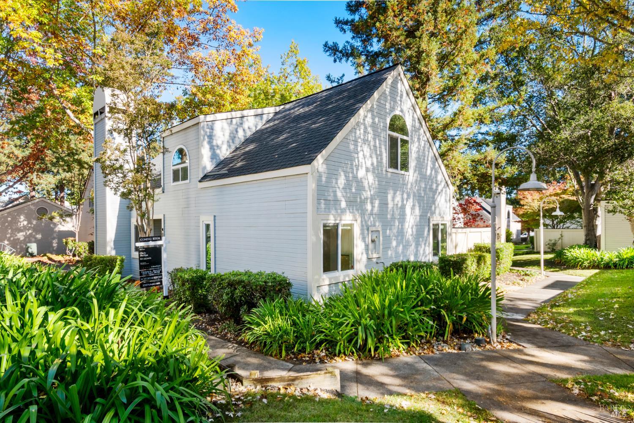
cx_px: 317
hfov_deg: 81.2
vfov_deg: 59.5
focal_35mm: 21
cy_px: 212
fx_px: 370
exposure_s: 1/60
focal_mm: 14
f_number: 8
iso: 100
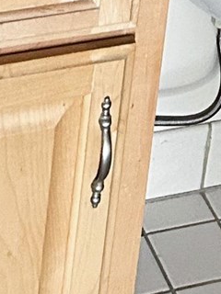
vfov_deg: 8.8
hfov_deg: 7.8
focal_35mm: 187
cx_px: 302
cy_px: -571
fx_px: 1592
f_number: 1.5
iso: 400
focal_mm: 5.7
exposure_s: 1/60
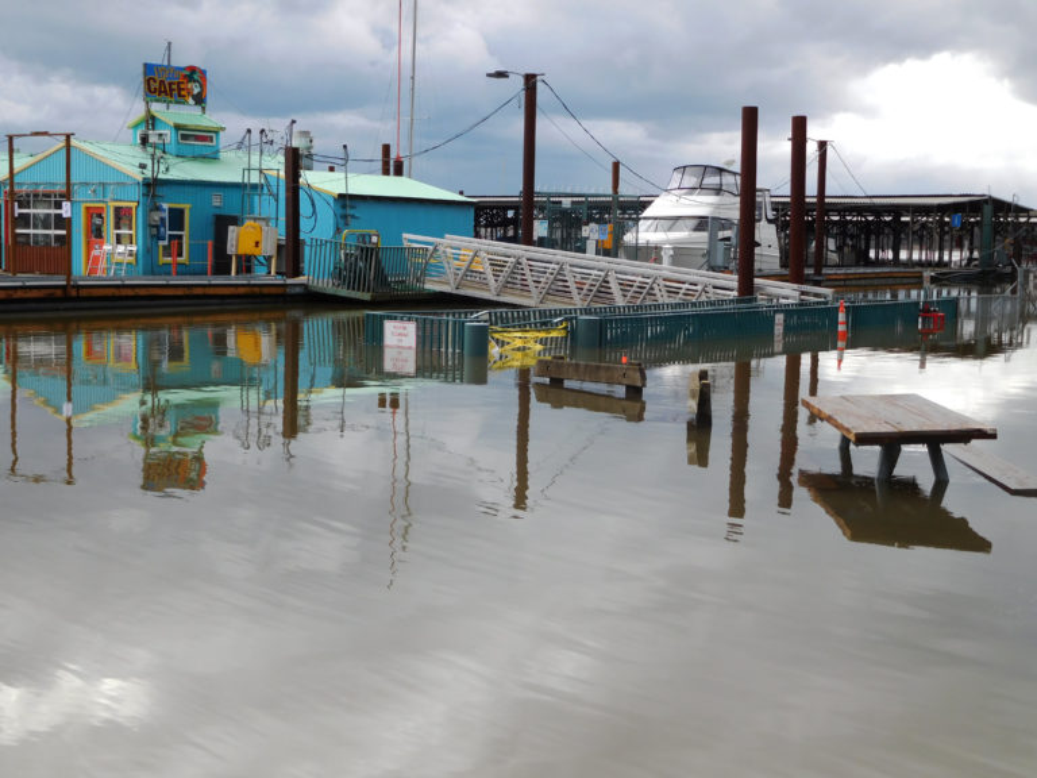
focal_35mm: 50
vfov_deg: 29.1
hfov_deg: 38.2
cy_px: 389
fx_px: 1498
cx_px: 518
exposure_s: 1/400
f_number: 4.1
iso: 125
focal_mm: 8.9
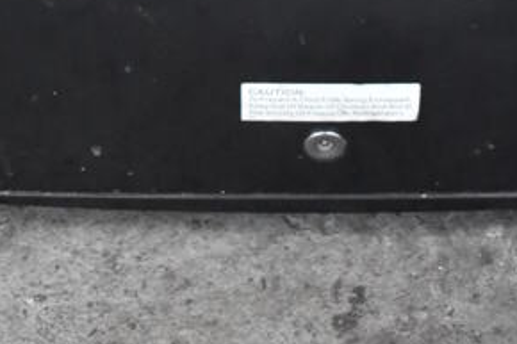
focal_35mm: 123
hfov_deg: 16.6
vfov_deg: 10.4
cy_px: -297
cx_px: 355
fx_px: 1765
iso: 2800
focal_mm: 26
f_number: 4
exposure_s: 1/30
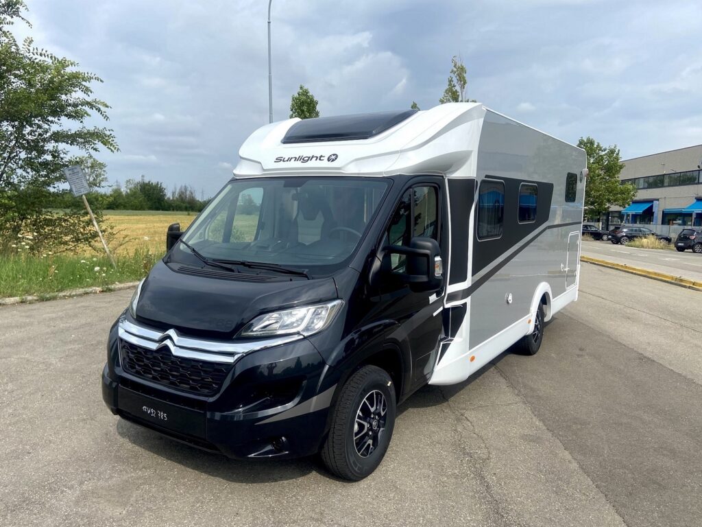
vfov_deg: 53.1
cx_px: 351
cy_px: 264
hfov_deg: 67.3
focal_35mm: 26
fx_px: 527
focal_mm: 4.25
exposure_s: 1/2183
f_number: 1.8
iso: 32
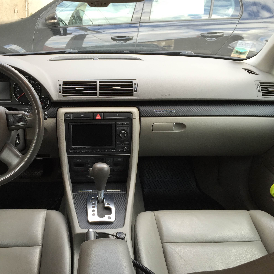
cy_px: 135
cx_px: 100
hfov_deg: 46.7
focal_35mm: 35
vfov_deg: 47.2
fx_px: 313
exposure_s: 1/60
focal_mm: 4.15
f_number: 2.2
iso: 32
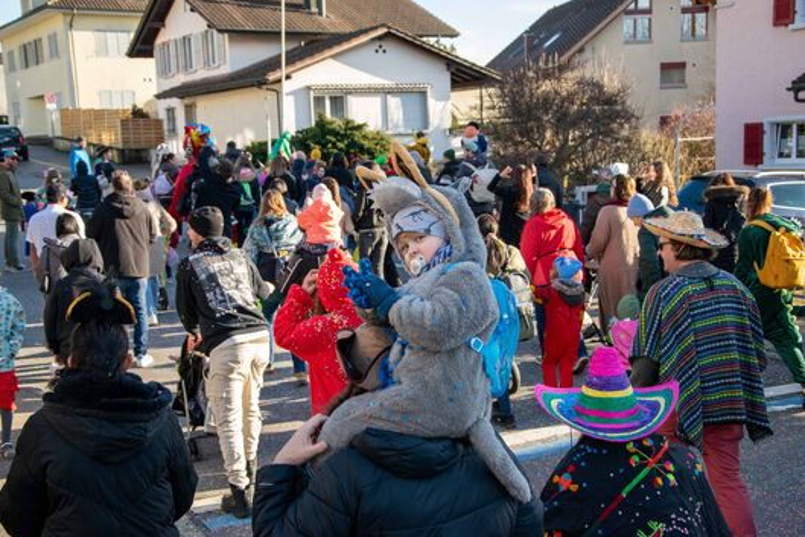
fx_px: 1096
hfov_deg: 40.3
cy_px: 266
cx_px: 396
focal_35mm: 49
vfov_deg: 27.5
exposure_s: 1/1000
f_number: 4.2
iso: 640
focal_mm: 32
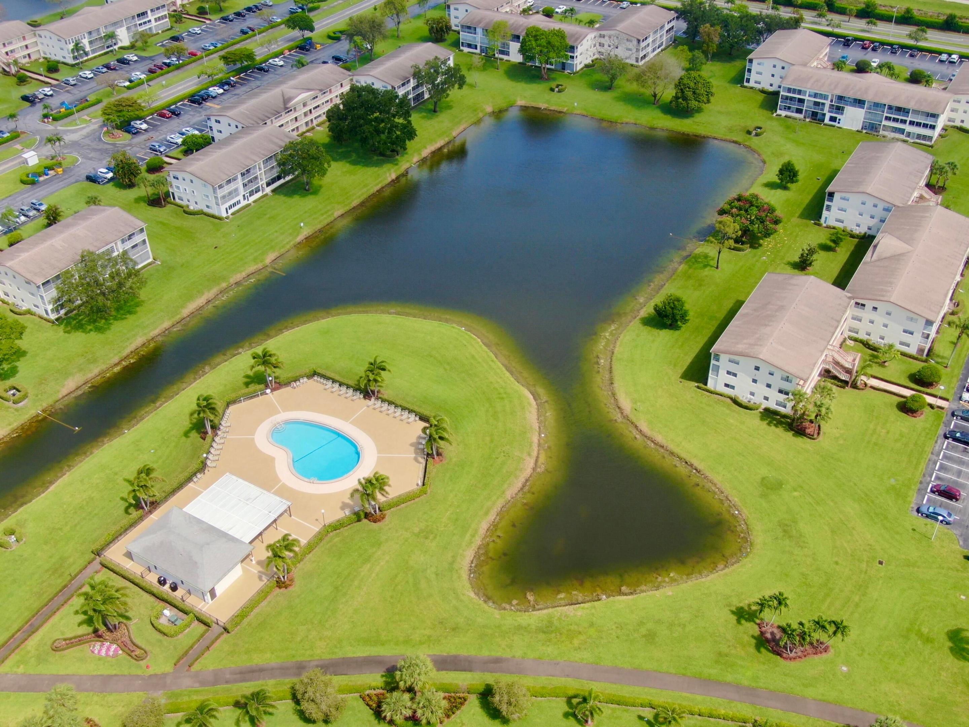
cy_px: 364
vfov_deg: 39.7
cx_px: 484
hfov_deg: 51.4
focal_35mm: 36
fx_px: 1008
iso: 100
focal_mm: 6.21
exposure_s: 1/500
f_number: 3.3
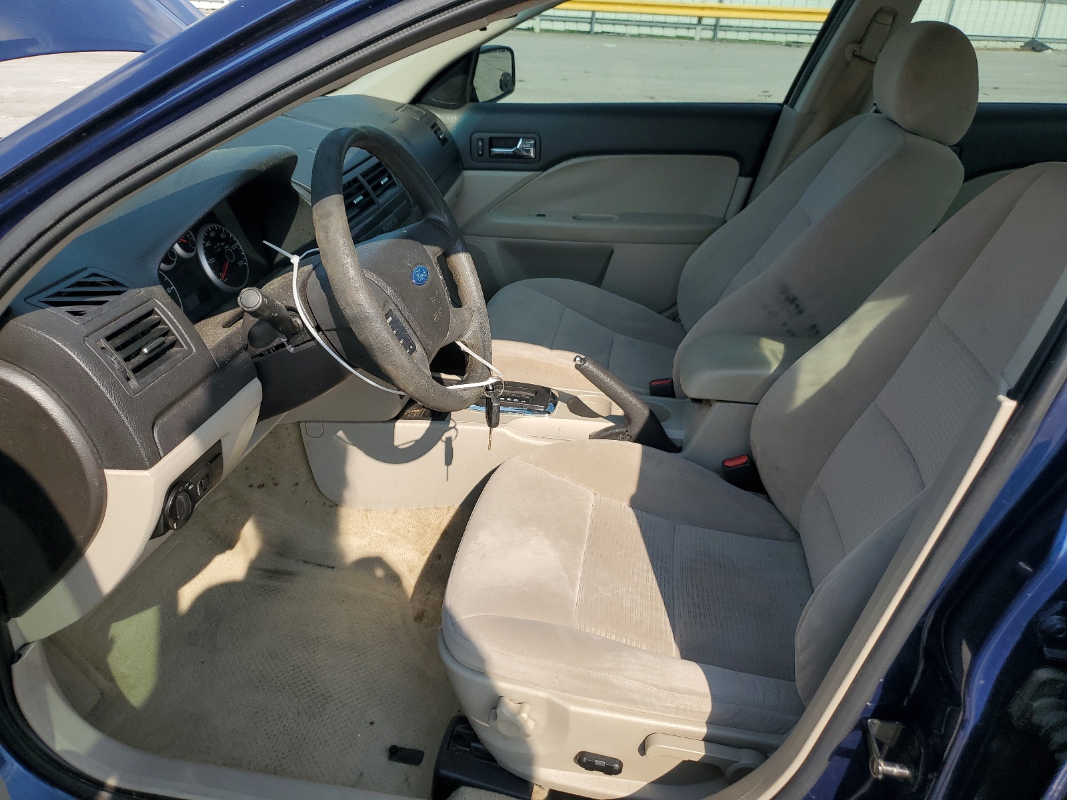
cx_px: 534
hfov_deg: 67.3
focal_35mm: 26
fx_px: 801
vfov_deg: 53.1
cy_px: 400
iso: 50
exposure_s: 1/2000
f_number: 1.5
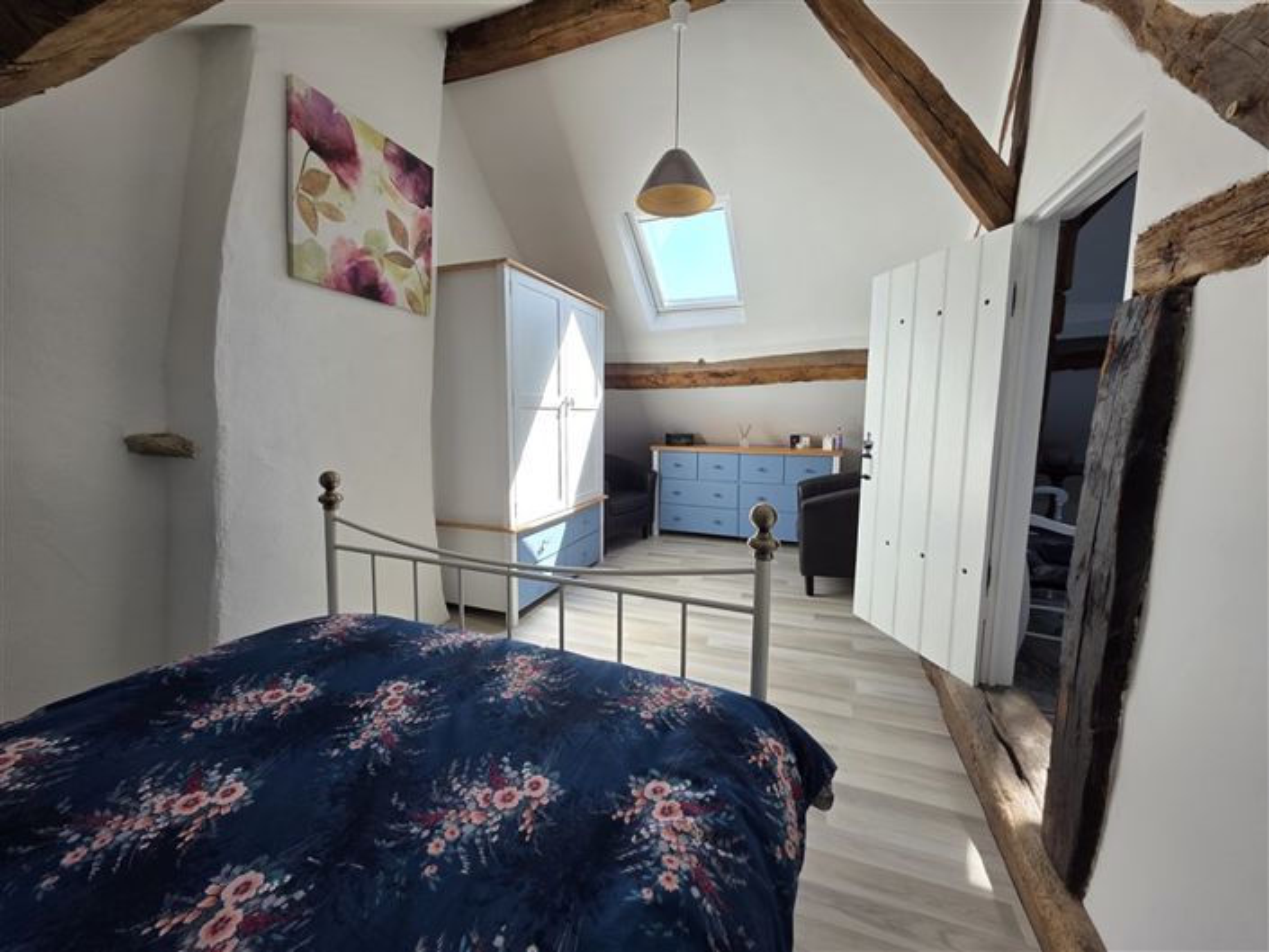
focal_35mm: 13
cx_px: 634
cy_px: 476
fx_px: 477
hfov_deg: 106.2
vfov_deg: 89.9
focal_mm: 2.2
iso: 40
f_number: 1.9
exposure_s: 1/155
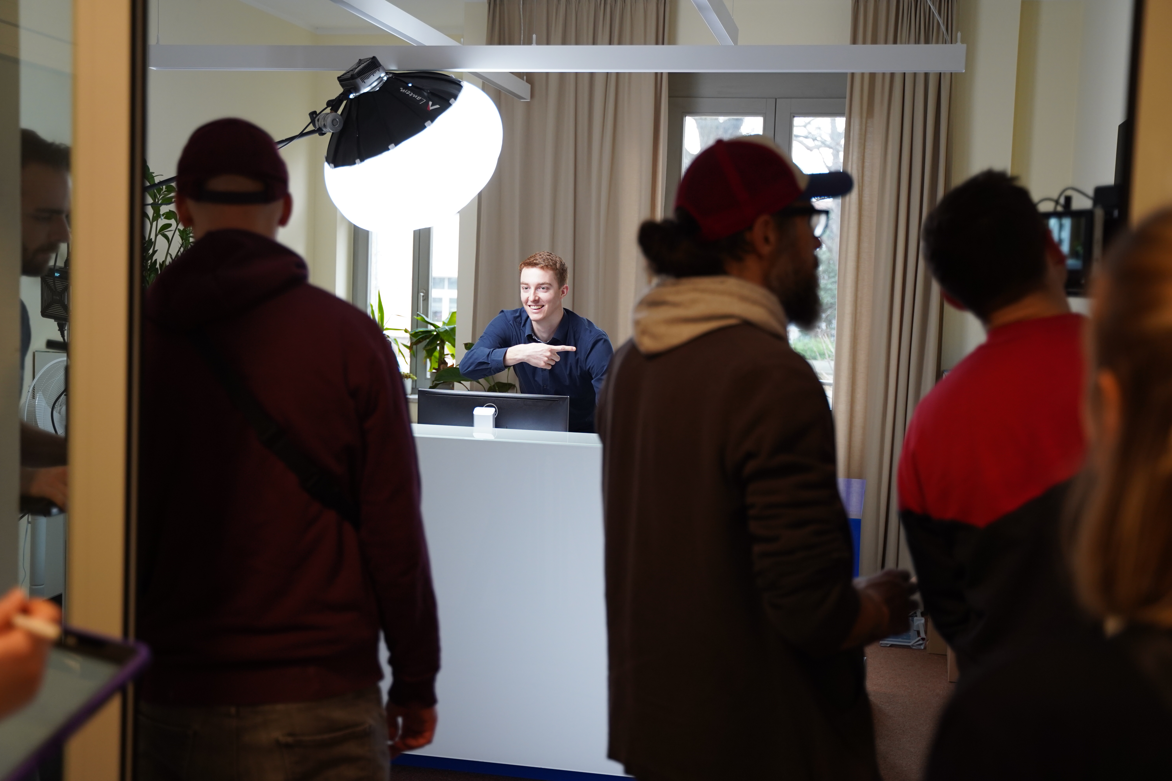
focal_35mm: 44
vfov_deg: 30.5
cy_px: 390
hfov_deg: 44.5
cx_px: 586
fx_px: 1432
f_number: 2.8
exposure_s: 1/160
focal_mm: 44
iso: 1000
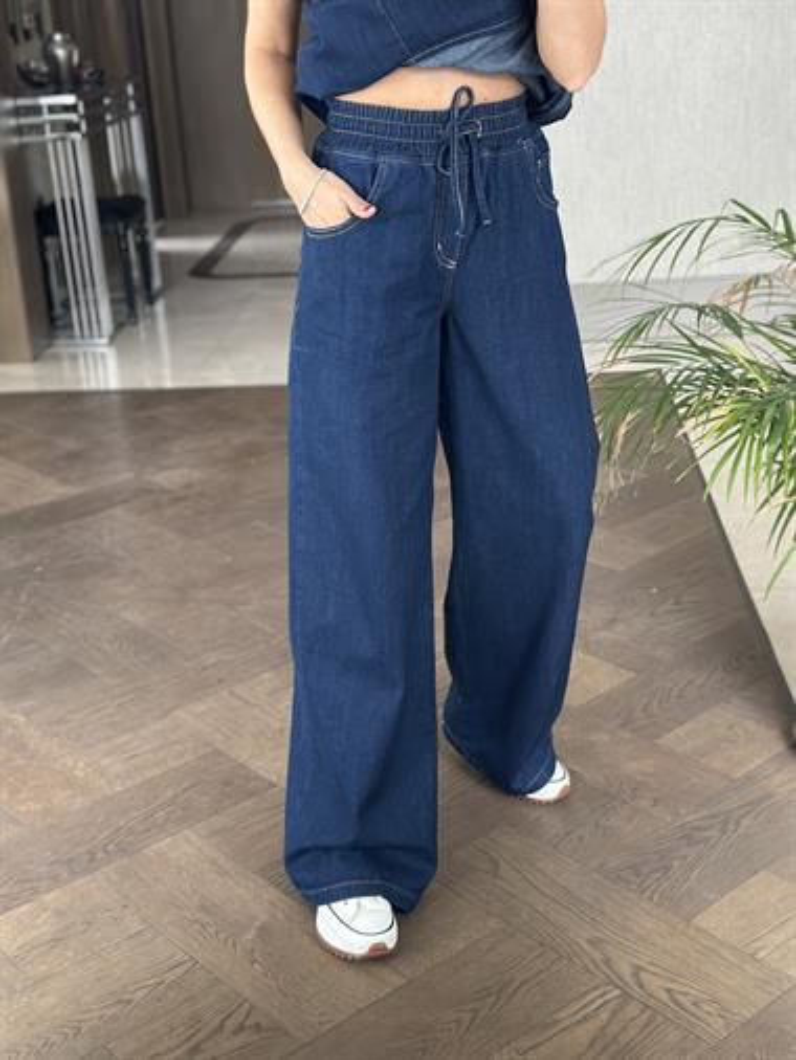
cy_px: 530
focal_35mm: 48
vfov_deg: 39.6
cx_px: 398
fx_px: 1470
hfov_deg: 30.3
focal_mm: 6.86
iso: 400
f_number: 1.78
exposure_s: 1/33
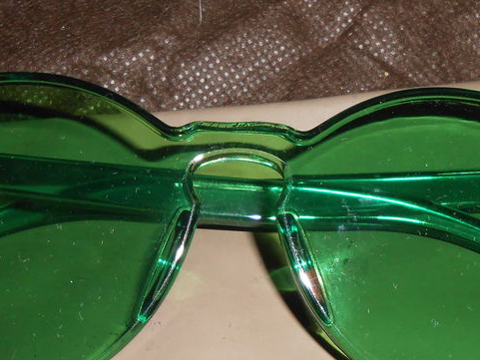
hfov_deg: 35.5
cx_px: 240
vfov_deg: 26.9
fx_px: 749
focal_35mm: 54
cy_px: 238
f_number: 11.5
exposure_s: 1/25
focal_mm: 4.6
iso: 200
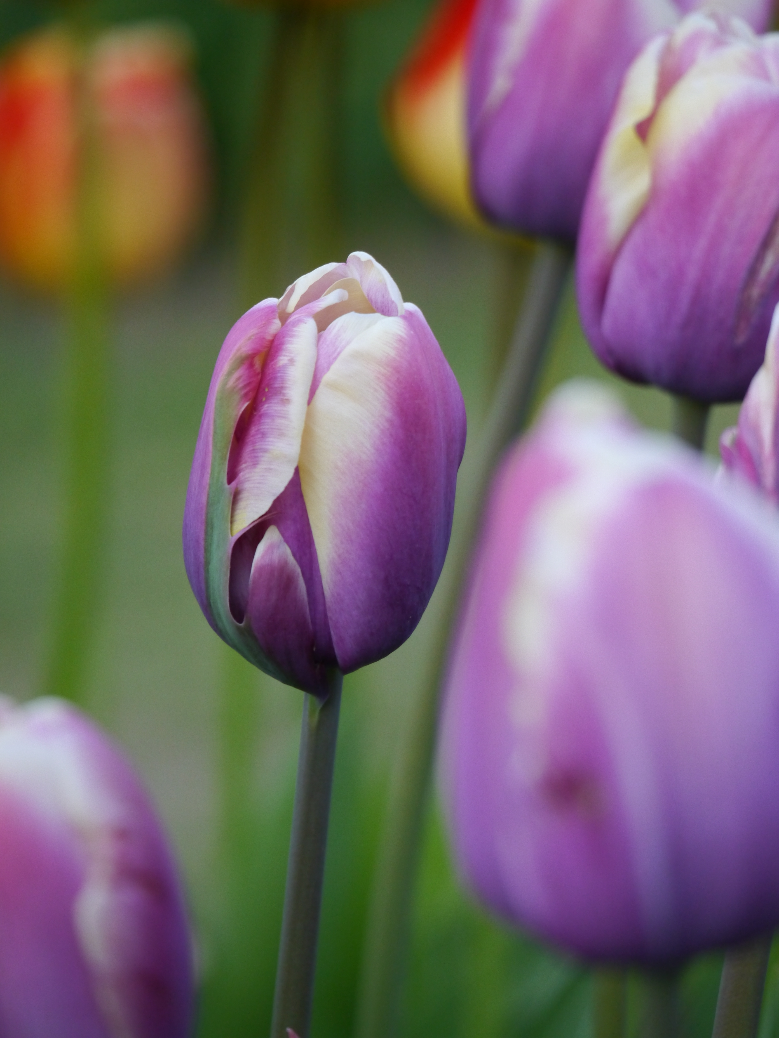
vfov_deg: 9.1
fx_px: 6536
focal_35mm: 218
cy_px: 519
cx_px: 390
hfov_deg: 6.8
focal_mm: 109
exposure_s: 1/200
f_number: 5.6
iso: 800
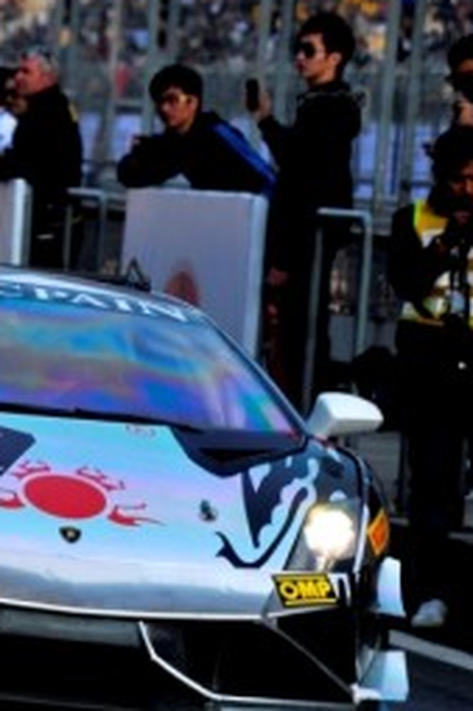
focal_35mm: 411
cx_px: -266
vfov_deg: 5.0
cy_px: 246
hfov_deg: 3.3
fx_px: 8111
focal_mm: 116
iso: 100
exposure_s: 1/160
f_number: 5
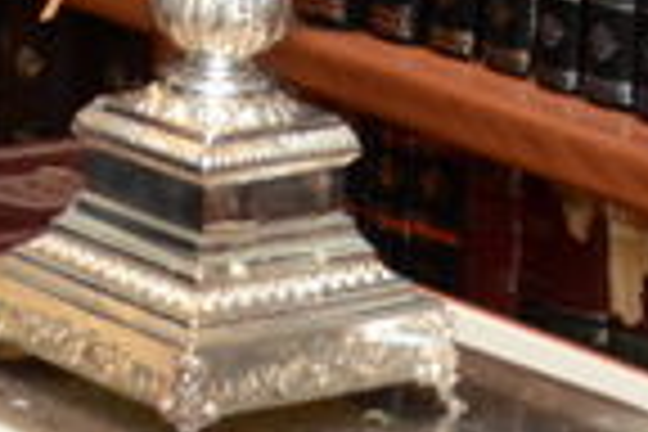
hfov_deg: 9.5
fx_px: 3740
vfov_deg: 6.4
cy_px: -531
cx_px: -410
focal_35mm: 208
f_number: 4
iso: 1600
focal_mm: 25
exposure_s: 1/160
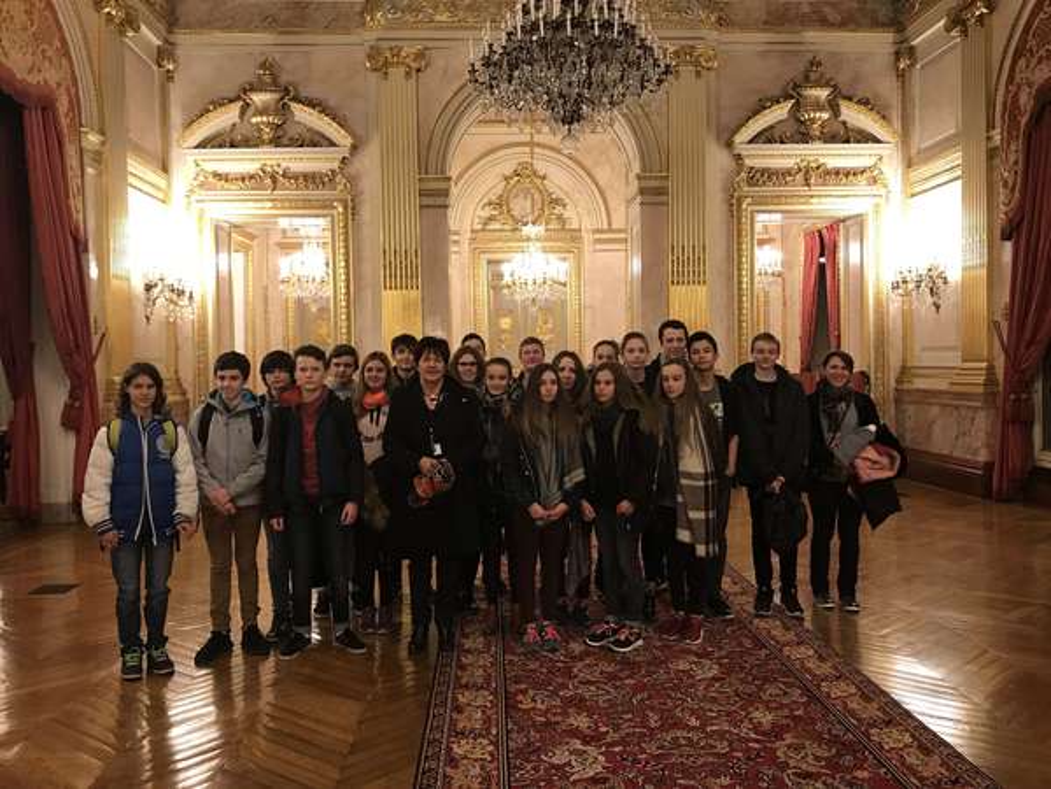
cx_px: 526
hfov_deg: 63.4
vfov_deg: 49.7
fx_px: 850
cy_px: 394
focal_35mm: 28
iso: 40
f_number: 1.8
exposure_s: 1/17
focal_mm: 3.99
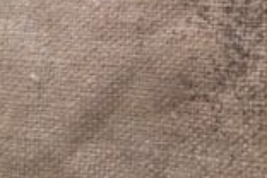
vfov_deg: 10.5
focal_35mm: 124
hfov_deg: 16.2
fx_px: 920
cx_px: 270
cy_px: -134
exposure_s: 1/33
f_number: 2.2
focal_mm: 4.15
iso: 320
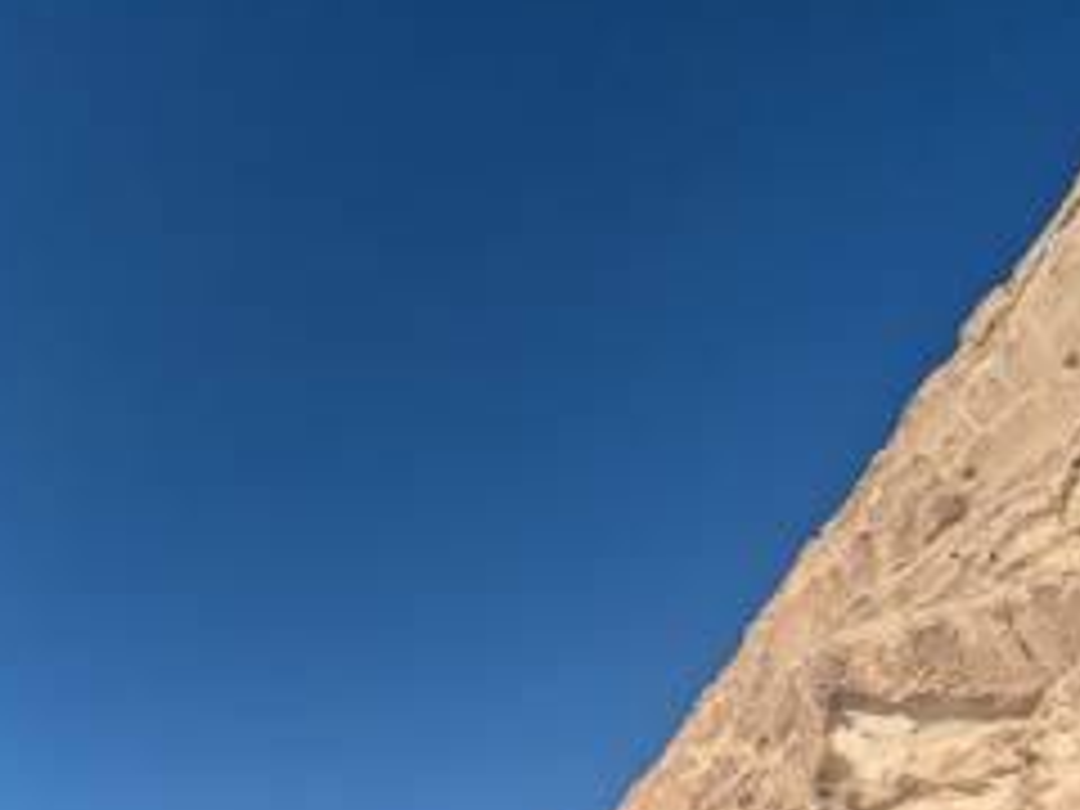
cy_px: 756
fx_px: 874
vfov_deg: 44.4
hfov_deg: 56.9
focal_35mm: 28
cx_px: 162
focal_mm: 1.83
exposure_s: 1/2294
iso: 45
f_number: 2.2
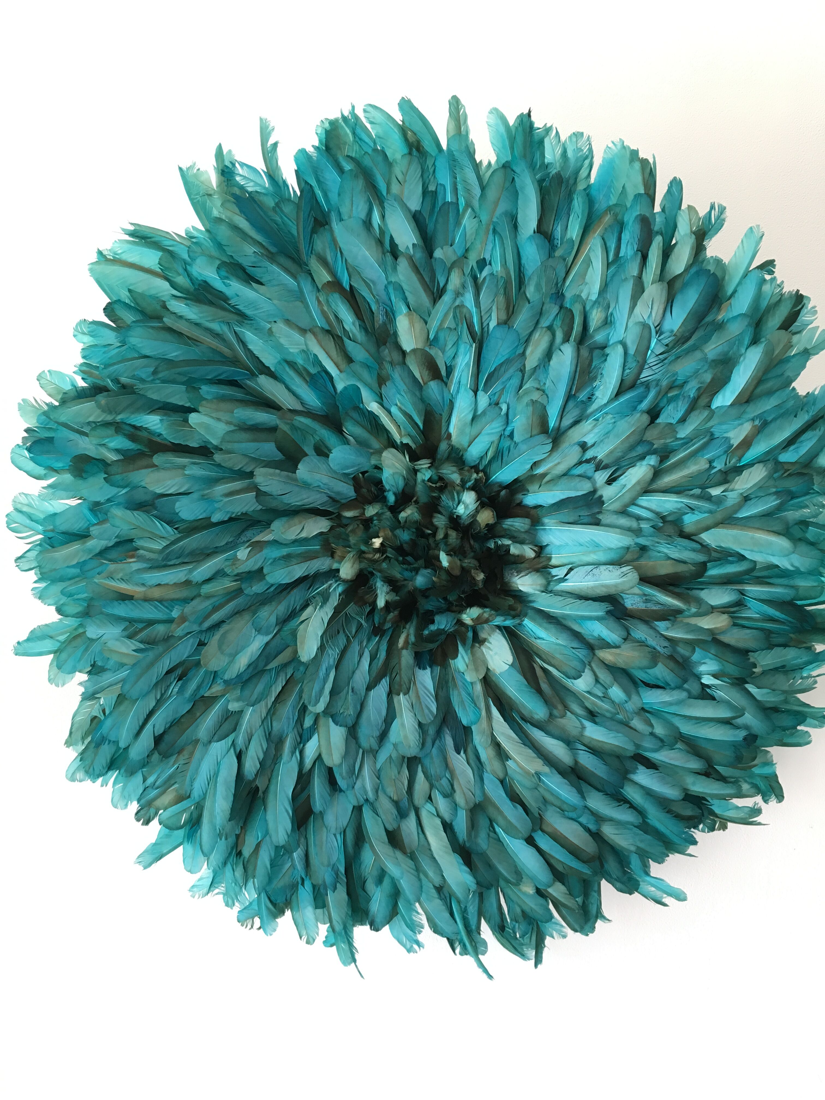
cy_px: 550
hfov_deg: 48.2
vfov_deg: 61.7
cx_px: 412
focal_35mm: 29
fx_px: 922
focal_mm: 4.15
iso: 50
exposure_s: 1/33
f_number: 2.2
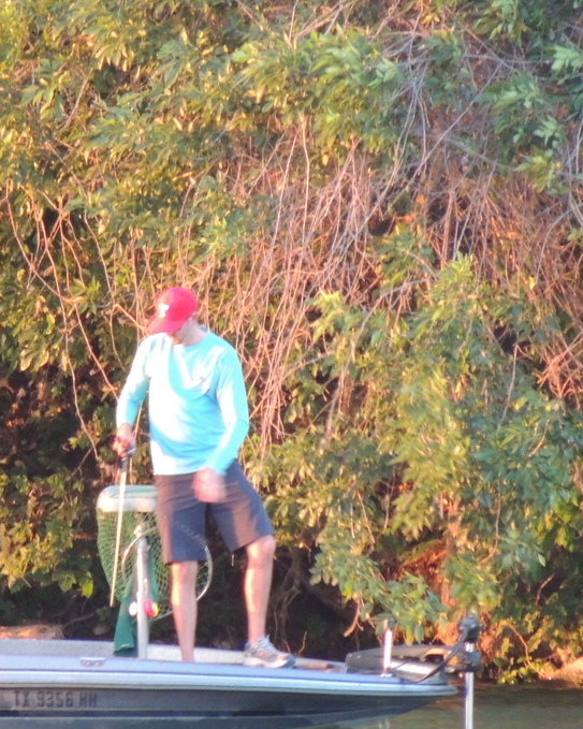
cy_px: 396
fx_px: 39716
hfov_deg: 0.8
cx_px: 17
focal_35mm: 1841
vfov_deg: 1.1
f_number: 5.9
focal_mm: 180
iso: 800
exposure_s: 1/30
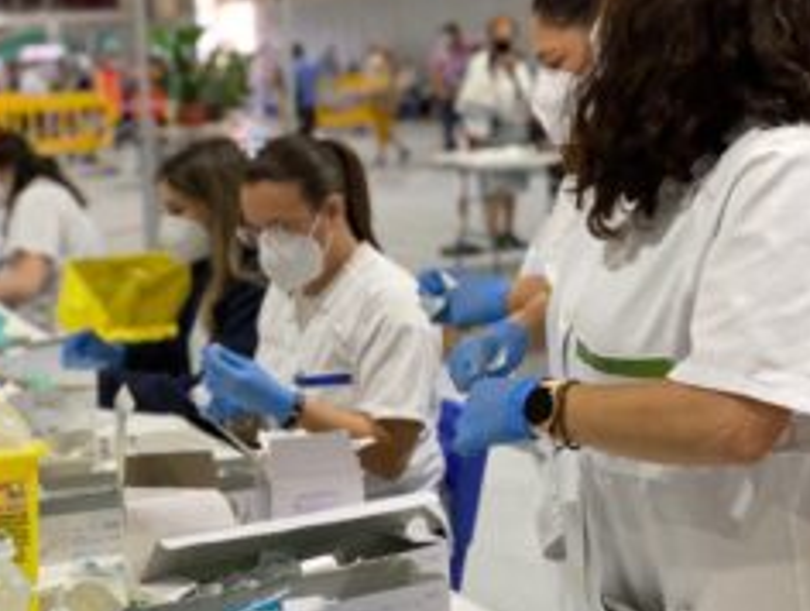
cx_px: 220
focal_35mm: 77
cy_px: 304
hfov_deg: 25.0
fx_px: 1805
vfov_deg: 19.2
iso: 125
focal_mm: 6
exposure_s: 1/33
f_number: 2
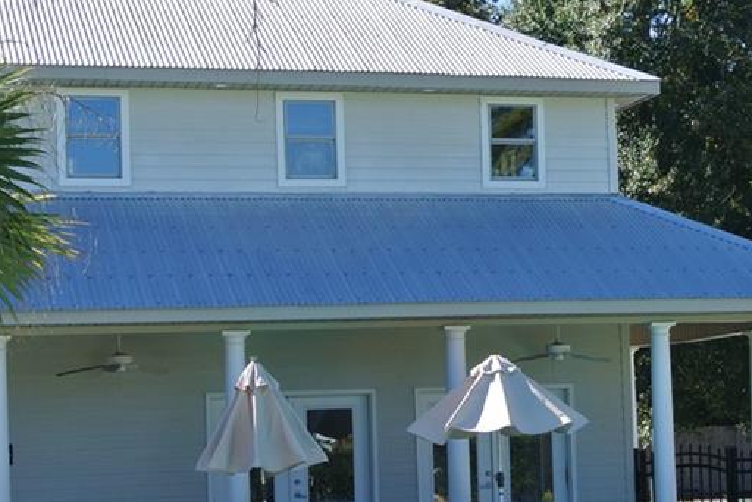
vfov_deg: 14.5
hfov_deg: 21.4
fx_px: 1965
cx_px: 582
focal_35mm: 94
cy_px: 335
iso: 100
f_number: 4.5
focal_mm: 17.5
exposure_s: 1/320
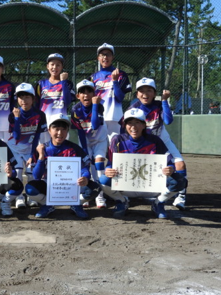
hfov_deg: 26.3
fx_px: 460
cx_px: 30
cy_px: 148
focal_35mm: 54
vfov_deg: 35.5
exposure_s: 1/800
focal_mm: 7.2
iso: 100
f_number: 3.8
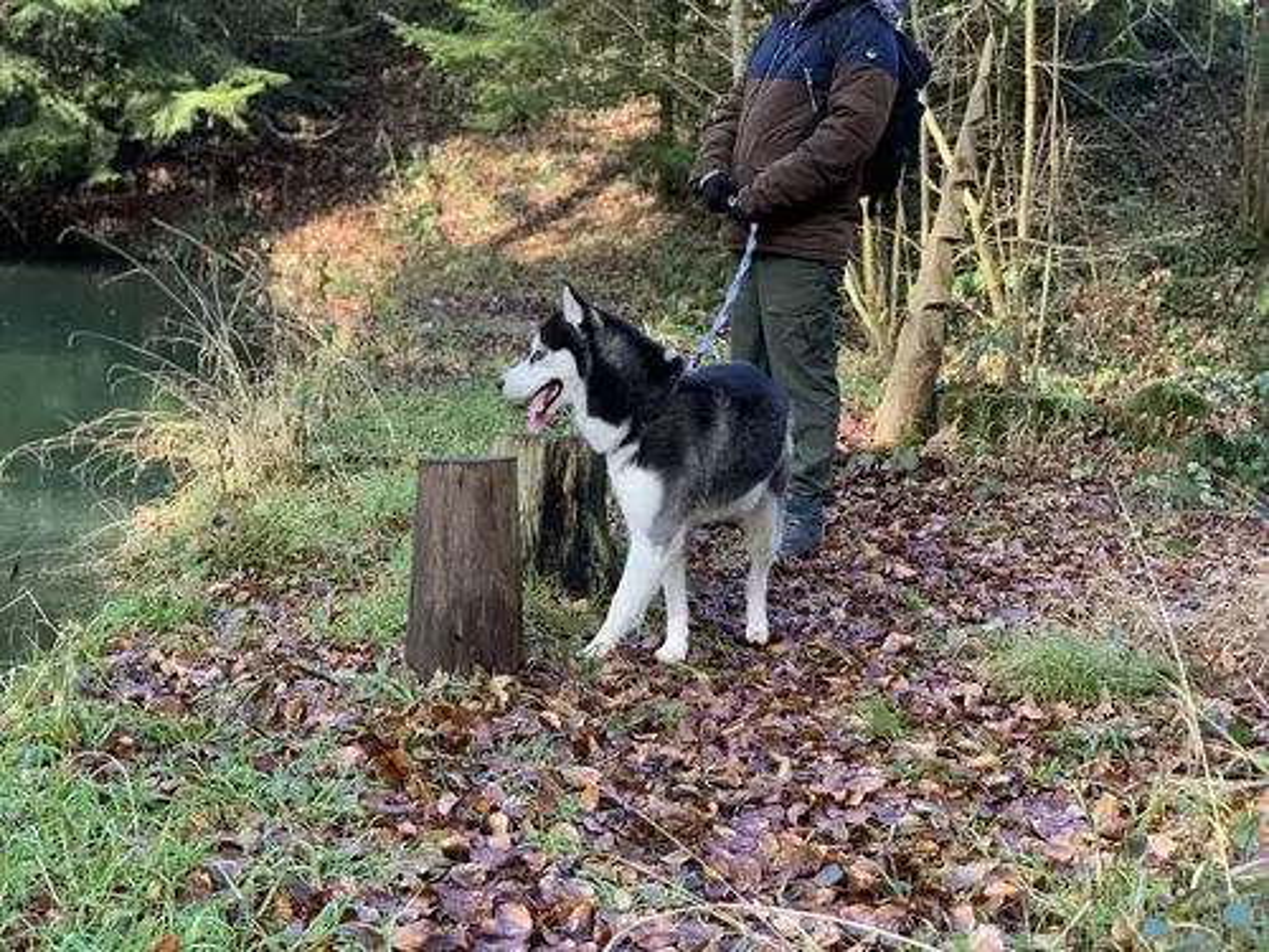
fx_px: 1906
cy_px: 476
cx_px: 634
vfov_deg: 28.0
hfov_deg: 36.8
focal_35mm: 52
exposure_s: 1/122
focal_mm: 6
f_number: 2.4
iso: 100
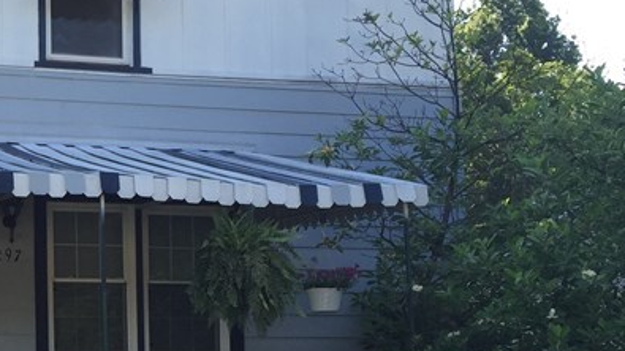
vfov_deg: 14.5
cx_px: -84
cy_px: 343
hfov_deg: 24.0
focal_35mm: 82
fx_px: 1359
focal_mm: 4.15
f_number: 2.2
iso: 32
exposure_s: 1/421
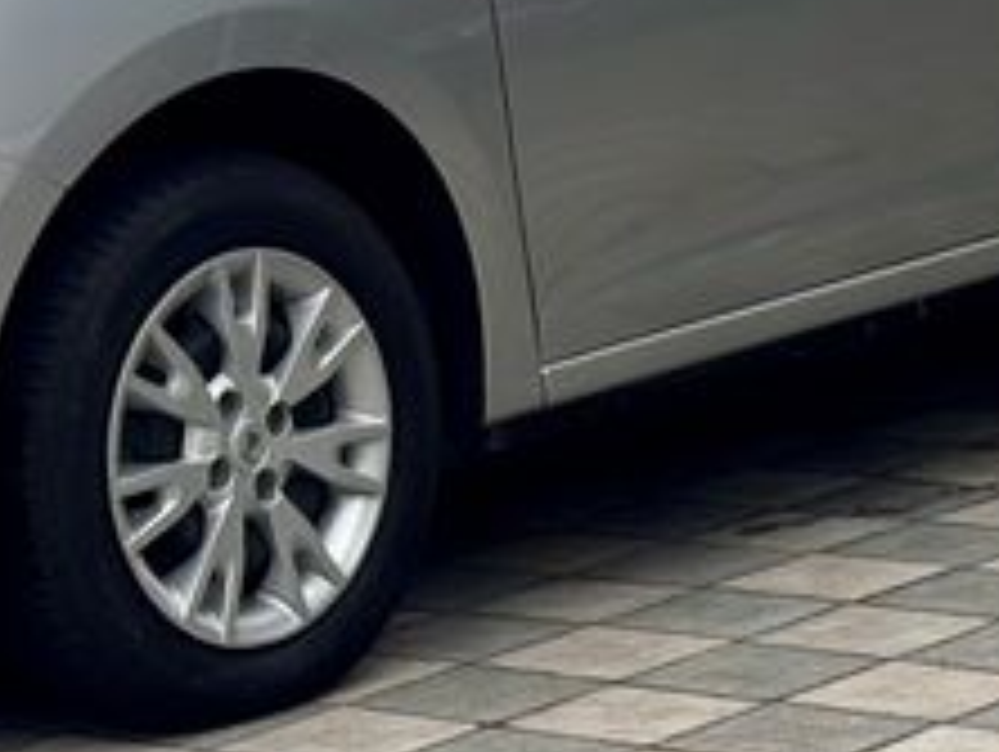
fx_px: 5056
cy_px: -216
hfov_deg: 11.3
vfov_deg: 8.4
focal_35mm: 175
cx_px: 297
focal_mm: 6.76
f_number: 1.78
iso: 64
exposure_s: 1/3610
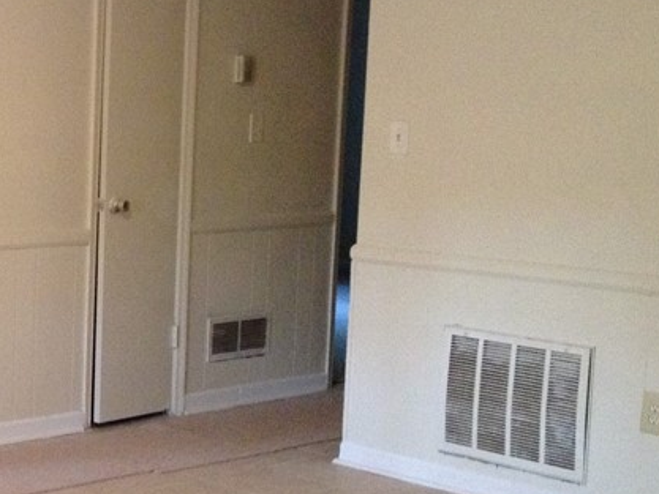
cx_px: -79
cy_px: 311
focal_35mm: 86
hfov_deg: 21.5
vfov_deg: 17.2
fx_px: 1638
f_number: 2.4
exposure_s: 1/20
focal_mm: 4.28
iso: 400
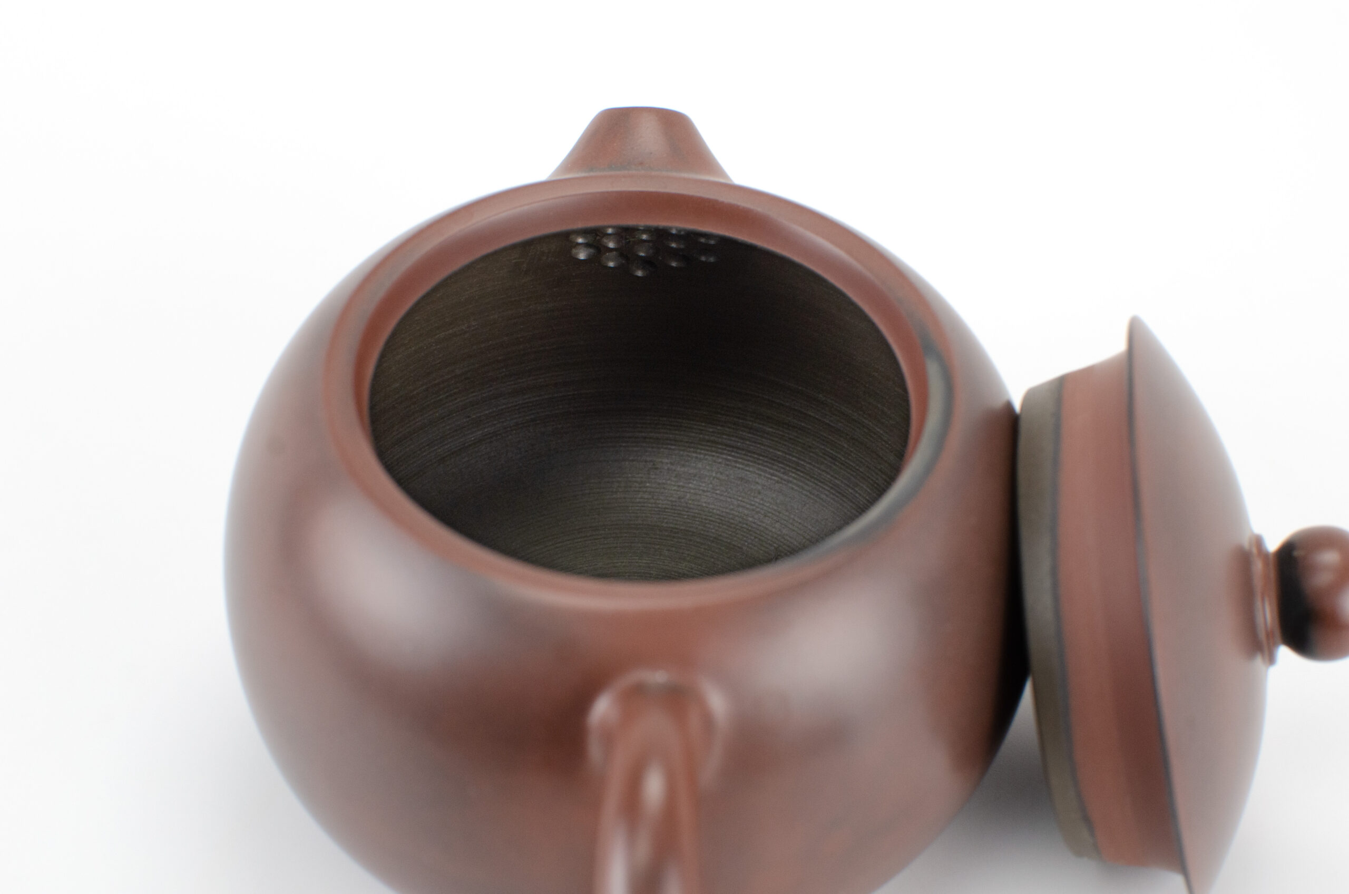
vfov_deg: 25.6
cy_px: 447
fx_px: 1963
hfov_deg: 37.9
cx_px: 674
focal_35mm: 52
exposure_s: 1/80
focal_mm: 35
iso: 400
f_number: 8
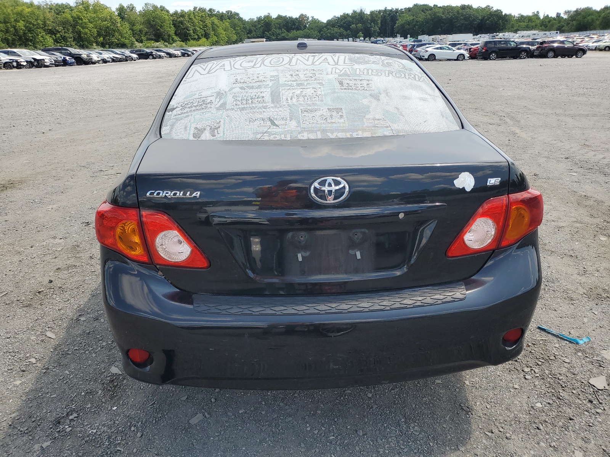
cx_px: 305
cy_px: 228
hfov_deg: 67.3
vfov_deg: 53.1
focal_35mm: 26
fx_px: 458
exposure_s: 1/2000
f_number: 1.5
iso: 50
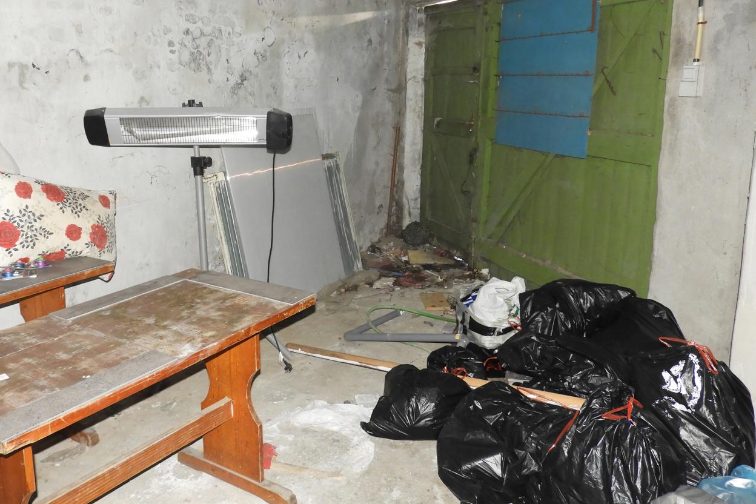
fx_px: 672
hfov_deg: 58.4
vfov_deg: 40.9
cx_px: 314
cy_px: 199
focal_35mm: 32
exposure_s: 1/30
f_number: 3.3
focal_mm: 4.3
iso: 320
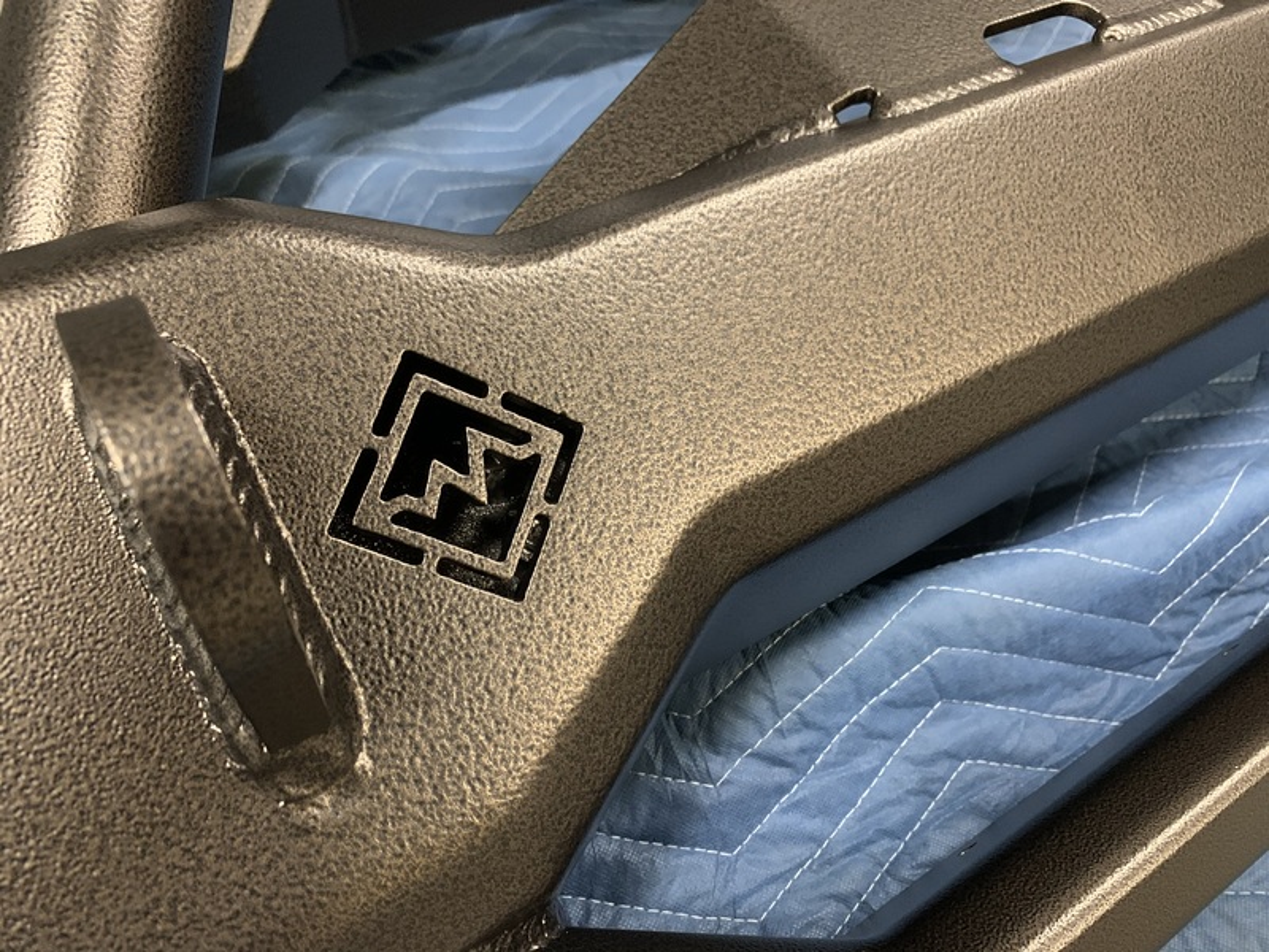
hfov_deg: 67.3
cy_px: 476
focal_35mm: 26
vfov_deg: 53.1
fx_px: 953
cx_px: 634
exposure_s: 1/30
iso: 400
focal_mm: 4.25
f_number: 1.8
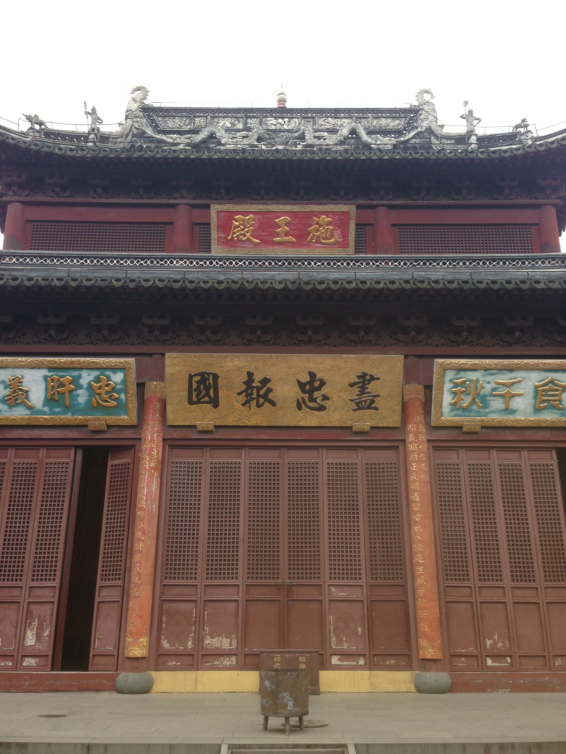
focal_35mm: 33
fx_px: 719
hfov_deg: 42.9
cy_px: 377
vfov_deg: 55.4
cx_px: 283
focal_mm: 4.13
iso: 50
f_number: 2.4
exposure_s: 1/169
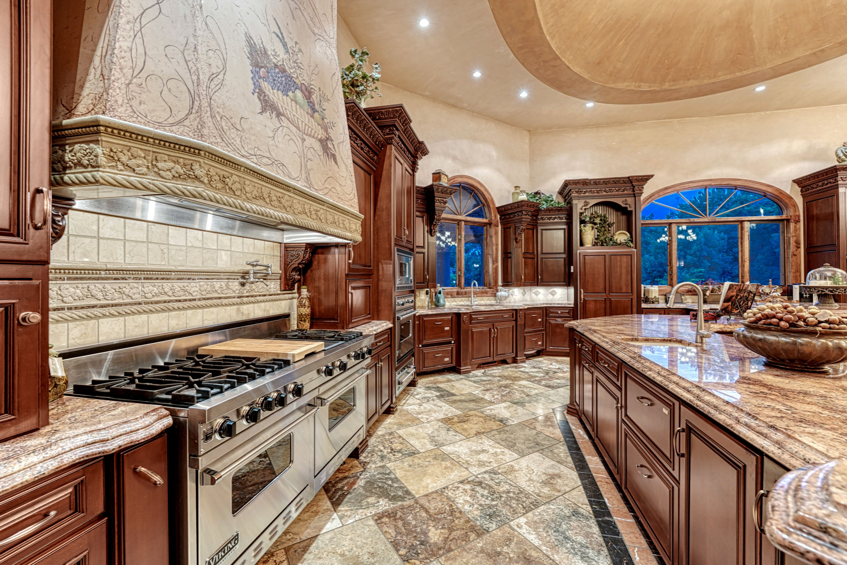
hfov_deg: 104.3
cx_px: 424
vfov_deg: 81.2
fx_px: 329
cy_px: 282
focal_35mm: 14
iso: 800
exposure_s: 1/50
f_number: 7.1
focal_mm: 14
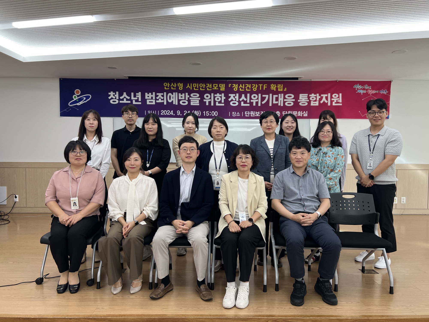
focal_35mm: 26
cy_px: 161
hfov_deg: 67.3
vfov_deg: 53.1
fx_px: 322
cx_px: 214
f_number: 1.5
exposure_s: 1/120
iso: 100
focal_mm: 5.7
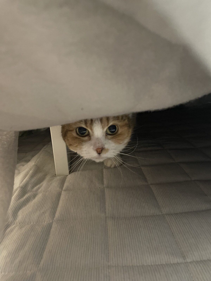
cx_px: 106
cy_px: 140
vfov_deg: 67.3
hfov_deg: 53.1
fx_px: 211
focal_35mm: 26
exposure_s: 1/25
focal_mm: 4.2
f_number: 1.6
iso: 800
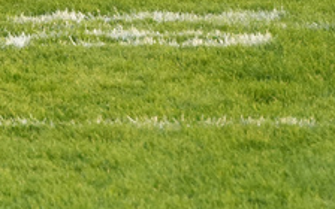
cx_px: -307
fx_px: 5563
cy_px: -172
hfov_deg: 3.4
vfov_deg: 2.2
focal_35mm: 609
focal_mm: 87
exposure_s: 1/400
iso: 1600
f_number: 5.6
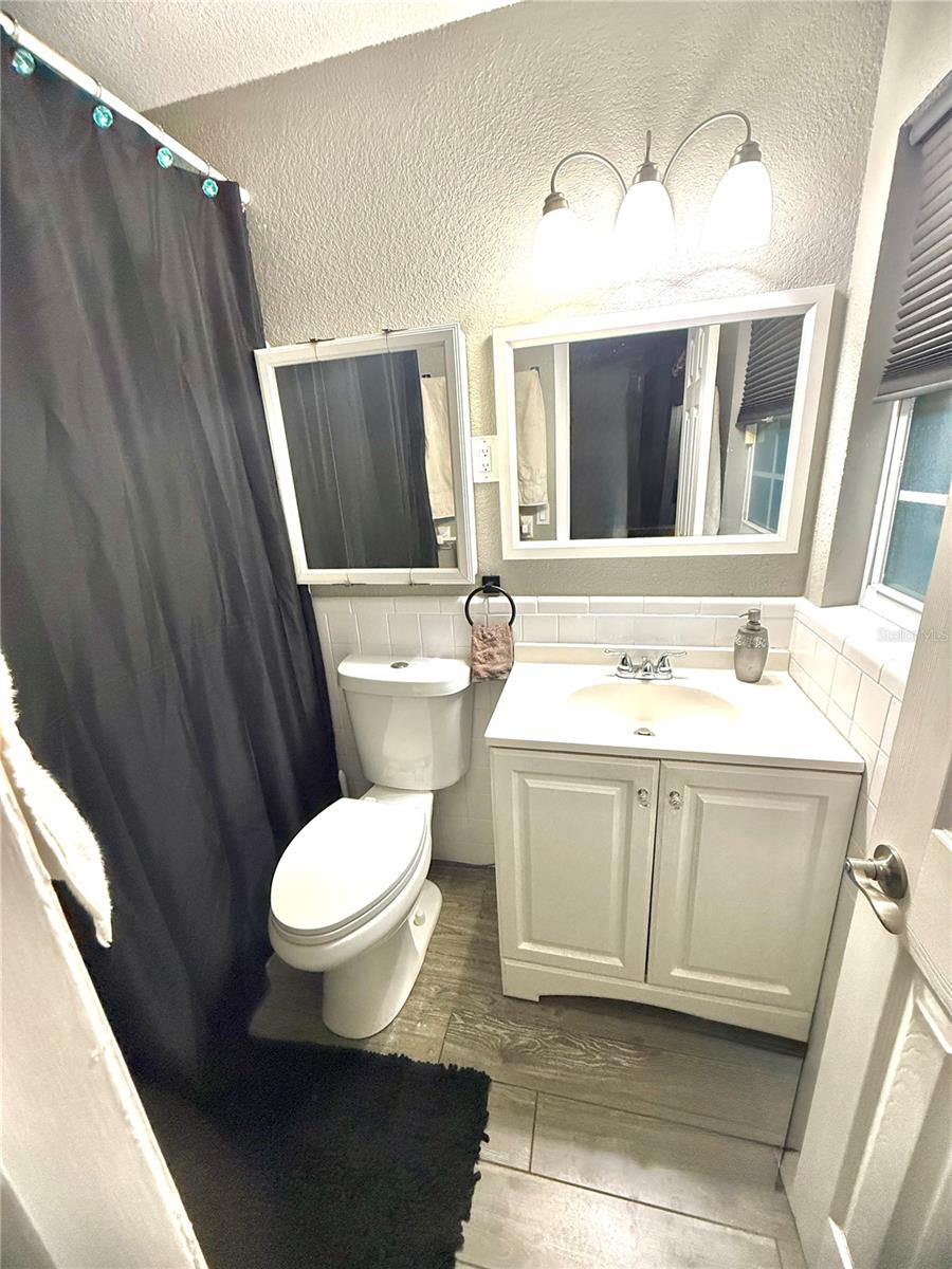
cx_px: 476
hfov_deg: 85.7
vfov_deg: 102.1
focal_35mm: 14
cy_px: 634
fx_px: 513
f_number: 2.2
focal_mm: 2.22
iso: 640
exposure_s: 1/60
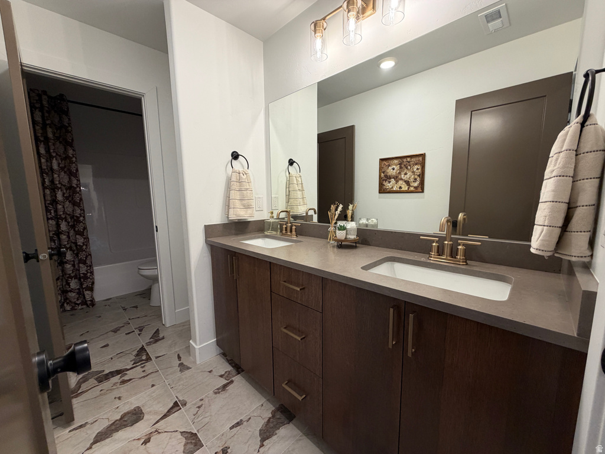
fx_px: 245
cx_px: 302
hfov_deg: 102.1
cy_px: 227
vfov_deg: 85.7
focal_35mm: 14
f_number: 2.2
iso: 160
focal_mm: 2.22
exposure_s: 1/120
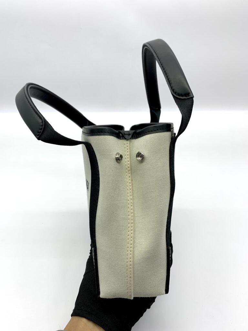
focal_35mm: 26
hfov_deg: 53.1
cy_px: 166
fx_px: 248
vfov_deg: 67.3
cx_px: 124
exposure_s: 1/125
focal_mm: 4.25
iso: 25
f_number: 1.8
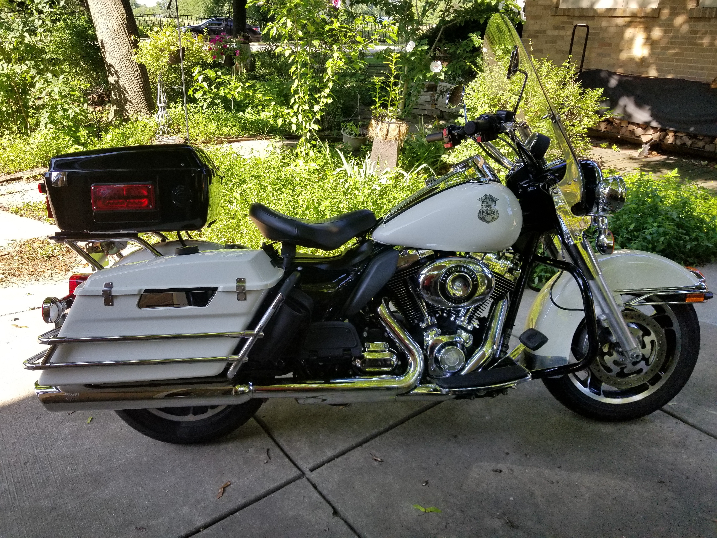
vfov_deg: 53.1
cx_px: 358
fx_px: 539
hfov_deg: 67.3
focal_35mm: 26
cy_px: 269
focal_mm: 4.25
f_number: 1.7
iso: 50
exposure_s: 1/528
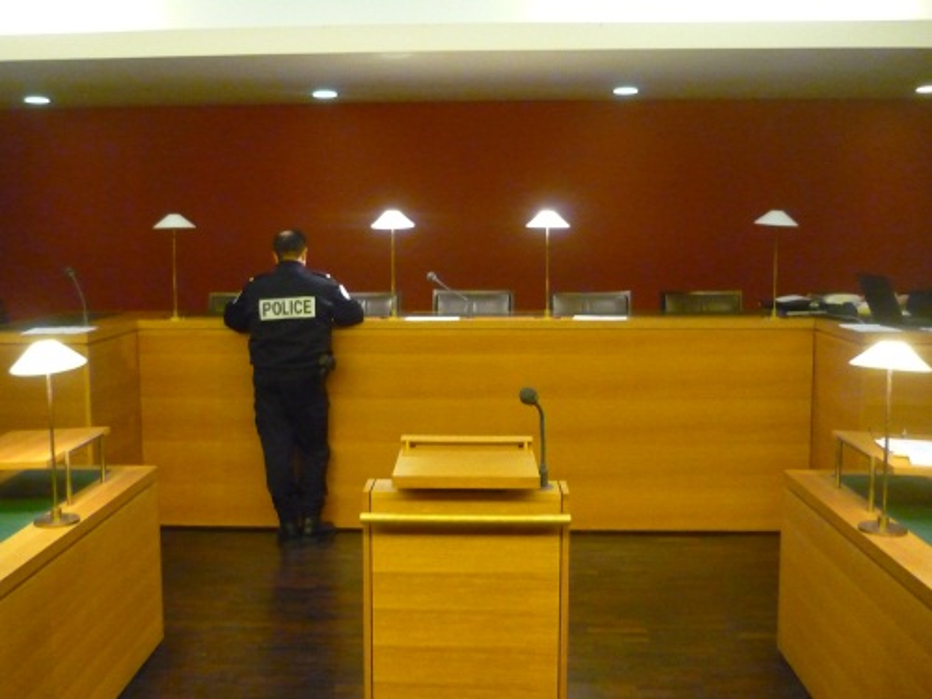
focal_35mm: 33
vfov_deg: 42.9
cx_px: 466
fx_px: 888
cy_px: 350
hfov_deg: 55.4
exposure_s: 1/30
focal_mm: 5.5
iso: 800
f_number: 2.8
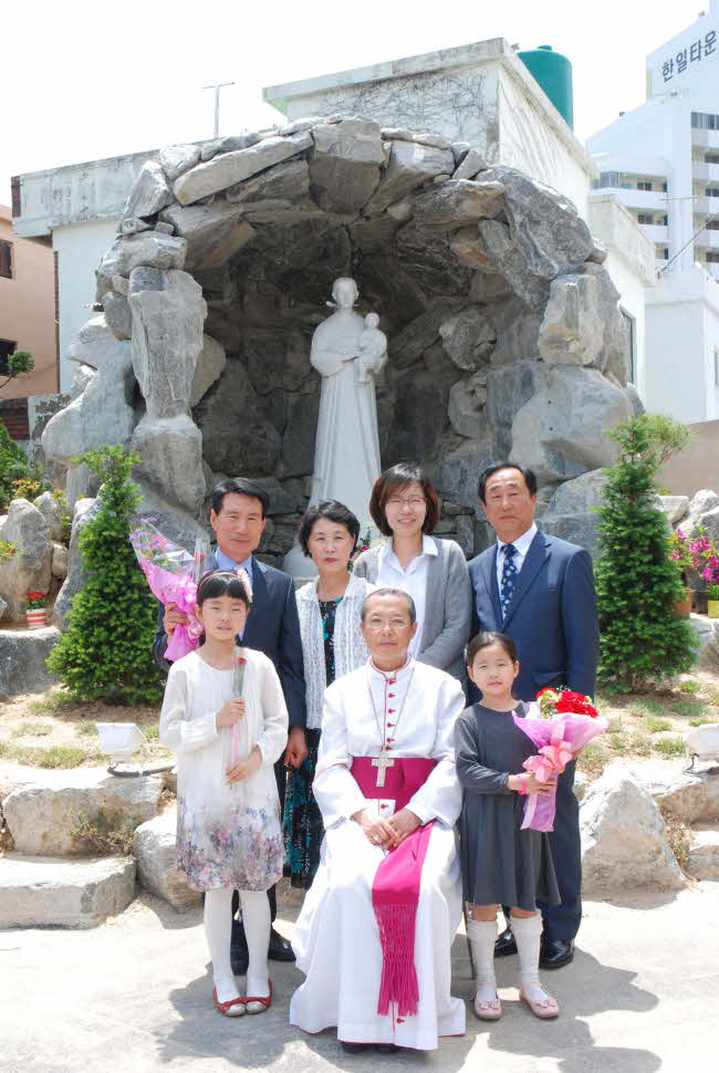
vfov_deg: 47.9
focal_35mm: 40
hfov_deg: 33.1
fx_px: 1209
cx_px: 360
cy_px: 536
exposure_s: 1/100
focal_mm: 27
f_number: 11
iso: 200
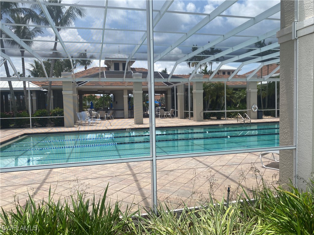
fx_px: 236
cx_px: 157
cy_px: 118
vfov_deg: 53.1
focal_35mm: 26
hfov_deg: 67.3
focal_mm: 4.25
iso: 32
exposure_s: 1/1653
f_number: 1.8
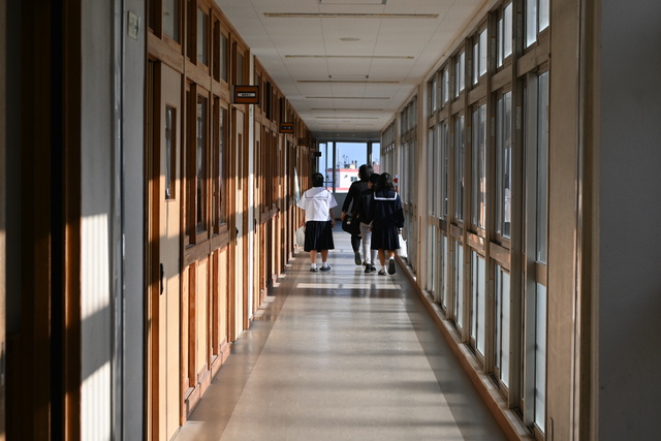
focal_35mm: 82
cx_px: 330
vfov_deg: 16.6
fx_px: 1515
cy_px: 220
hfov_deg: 24.6
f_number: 6.3
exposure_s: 1/320
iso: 100
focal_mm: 55
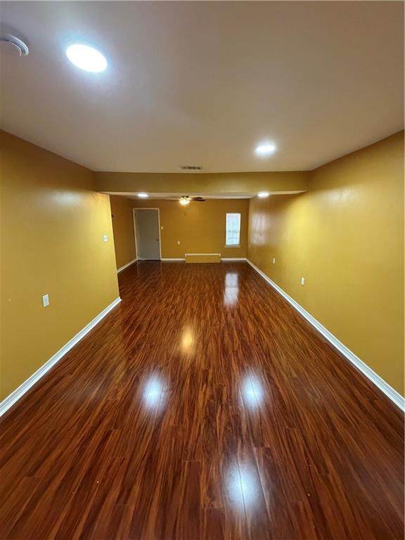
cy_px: 270
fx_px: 218
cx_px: 202
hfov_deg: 85.7
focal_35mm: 14
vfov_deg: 102.1
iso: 640
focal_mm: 2.22
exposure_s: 1/60
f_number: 2.2
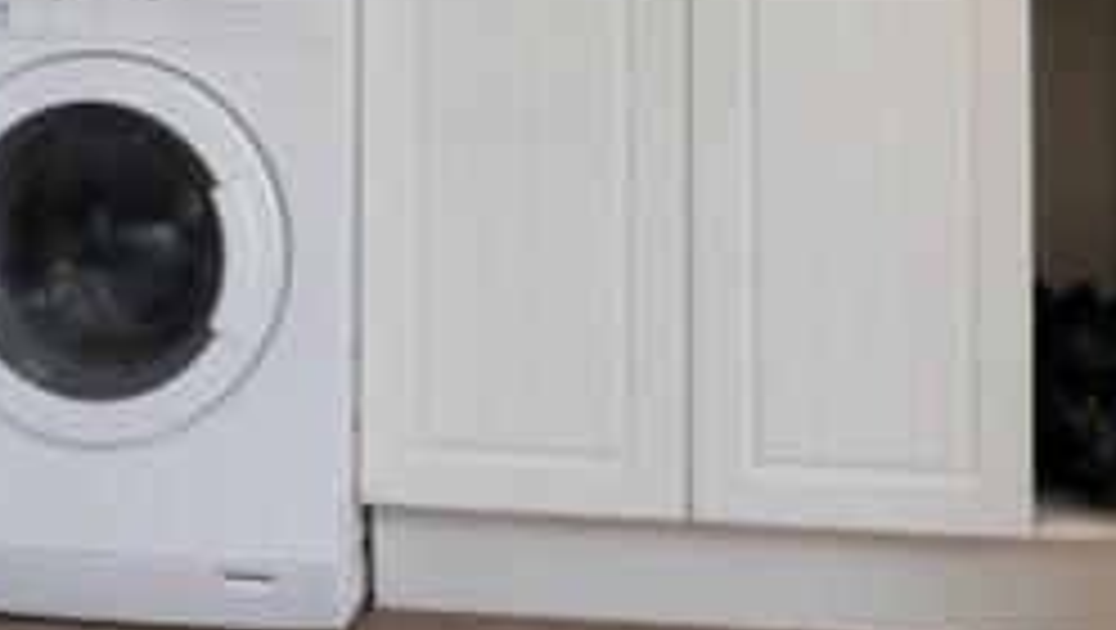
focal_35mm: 81
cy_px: -286
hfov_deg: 26.1
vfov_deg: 14.1
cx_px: 441
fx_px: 2399
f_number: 4
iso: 320
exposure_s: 1/60
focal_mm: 9
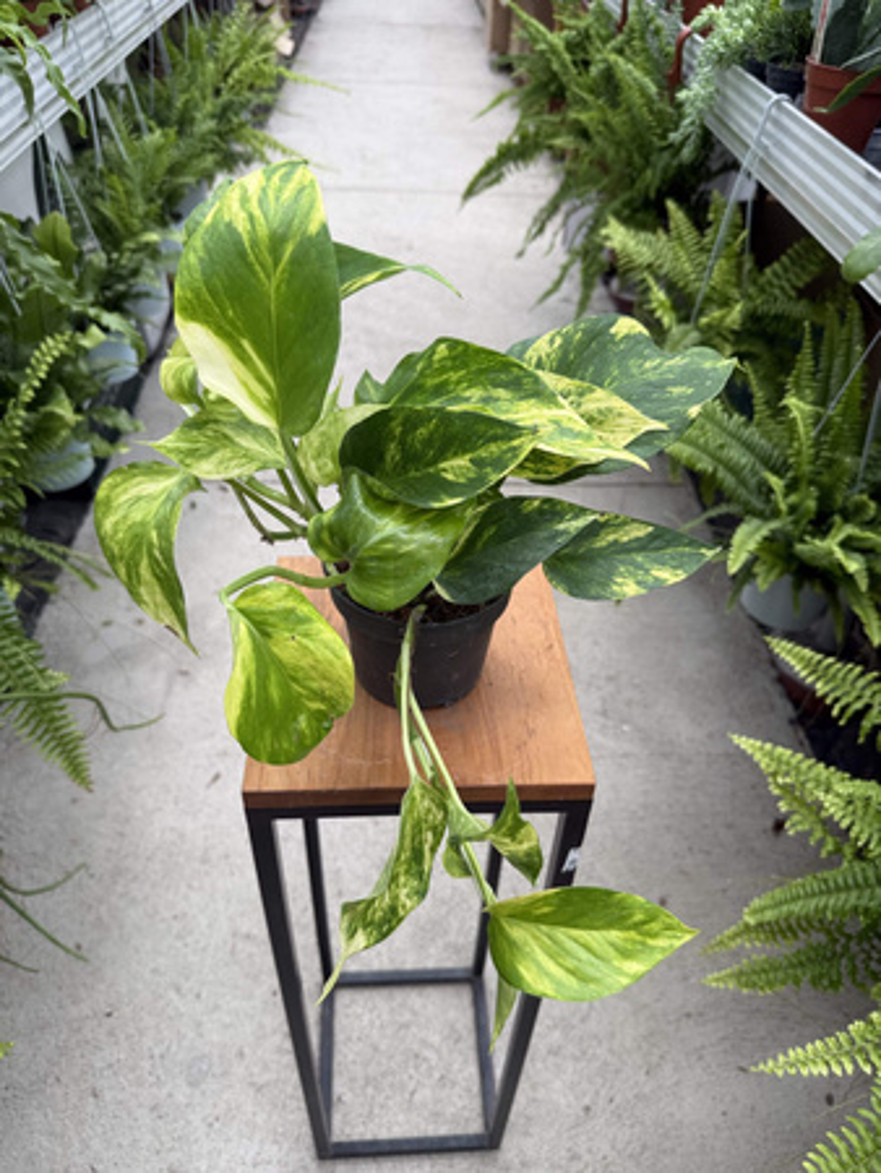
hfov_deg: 56.9
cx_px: 440
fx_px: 814
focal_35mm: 24
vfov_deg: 71.6
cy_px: 586
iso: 80
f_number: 1.78
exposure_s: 1/305
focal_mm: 6.76
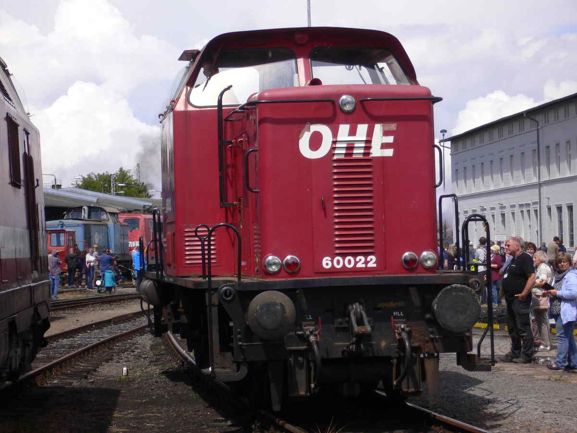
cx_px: 288
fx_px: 1750
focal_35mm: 105
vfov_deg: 14.1
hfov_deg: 18.7
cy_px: 216
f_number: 5
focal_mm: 17.4
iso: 100
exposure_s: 1/640
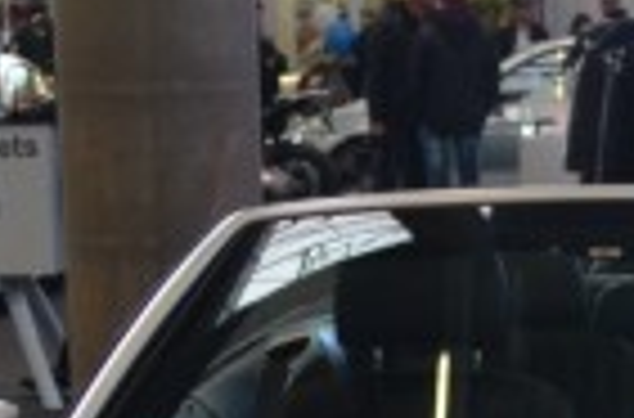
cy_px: 1090
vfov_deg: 6.6
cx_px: 670
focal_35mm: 192
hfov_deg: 10.6
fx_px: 3370
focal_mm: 24
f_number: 4
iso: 400
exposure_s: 1/80
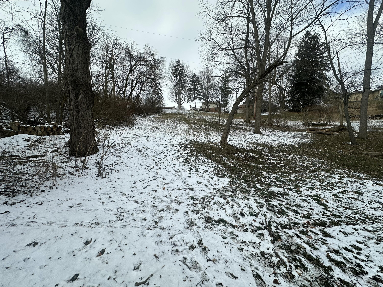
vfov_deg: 85.7
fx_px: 155
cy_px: 144
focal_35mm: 14
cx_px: 192
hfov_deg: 102.1
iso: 40
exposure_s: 1/1855
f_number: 2.2
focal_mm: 2.22
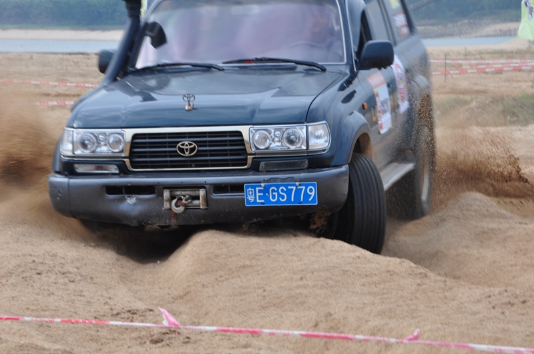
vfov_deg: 10.1
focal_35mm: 135
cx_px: 267
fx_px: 2000
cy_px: 177
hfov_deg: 15.2
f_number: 16
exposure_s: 1/80
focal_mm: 90
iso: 250
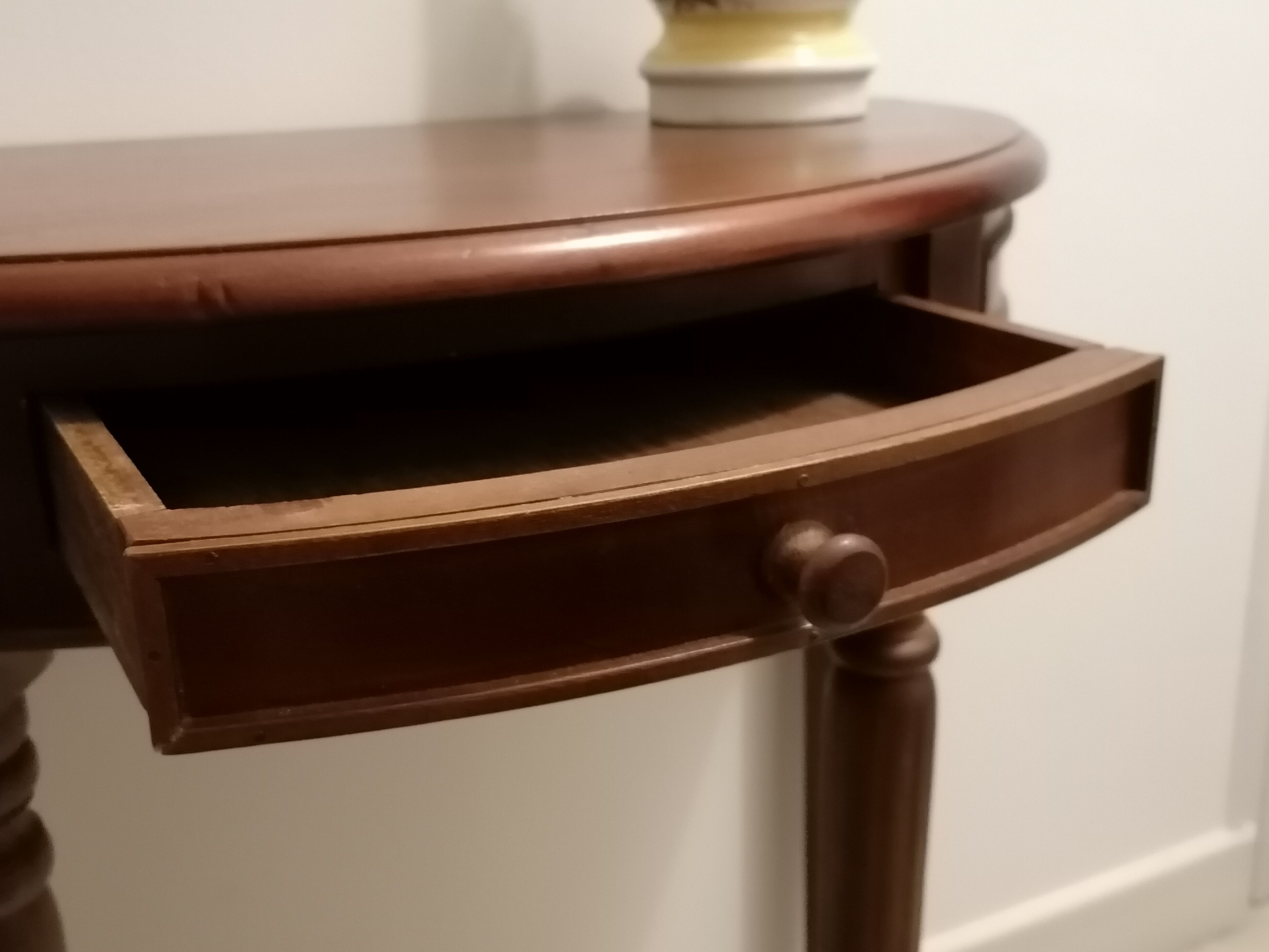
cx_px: 632
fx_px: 1393
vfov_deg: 37.7
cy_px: 474
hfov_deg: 49.0
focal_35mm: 38
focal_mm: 4.75
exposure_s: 1/16.7
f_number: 1.8
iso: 1250
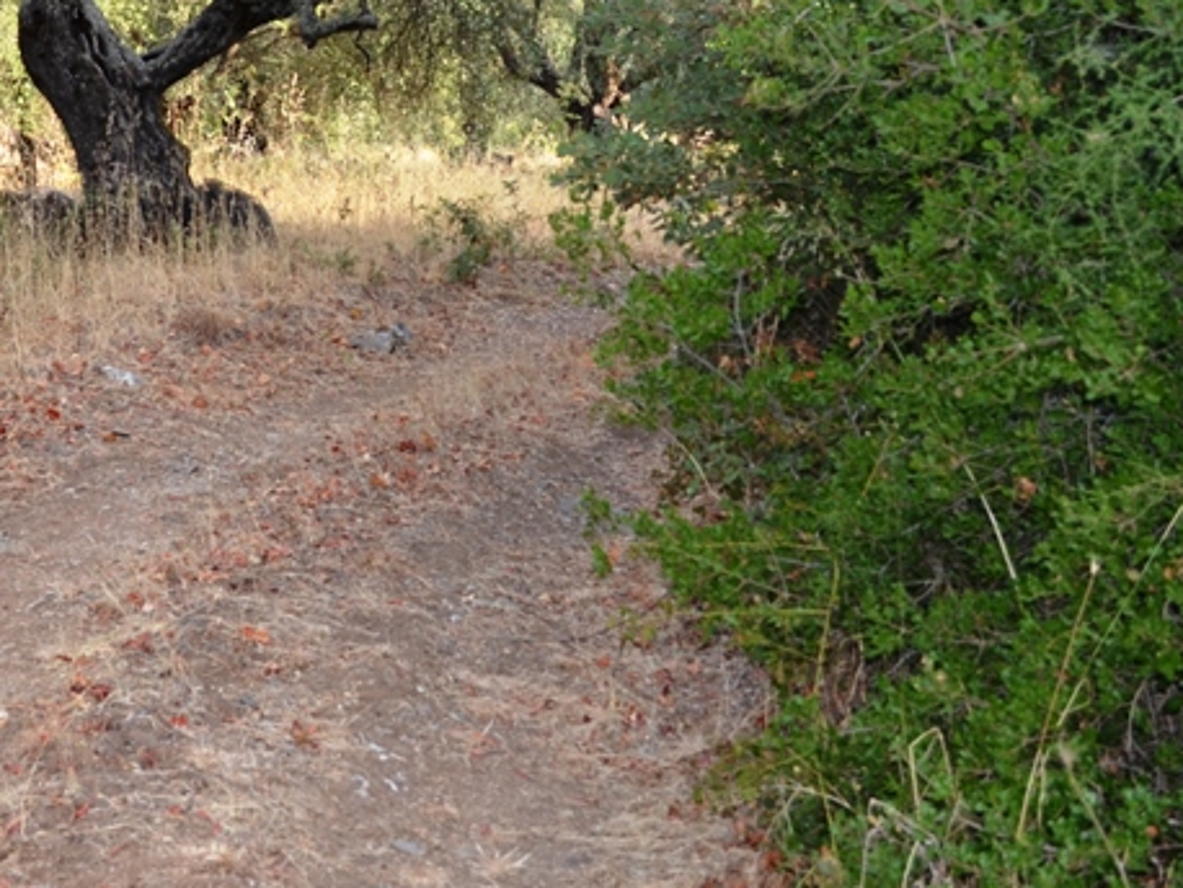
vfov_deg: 24.5
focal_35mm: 58
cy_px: 92
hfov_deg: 32.7
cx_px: 331
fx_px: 1983
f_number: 4
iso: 110
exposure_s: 1/125
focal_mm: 18
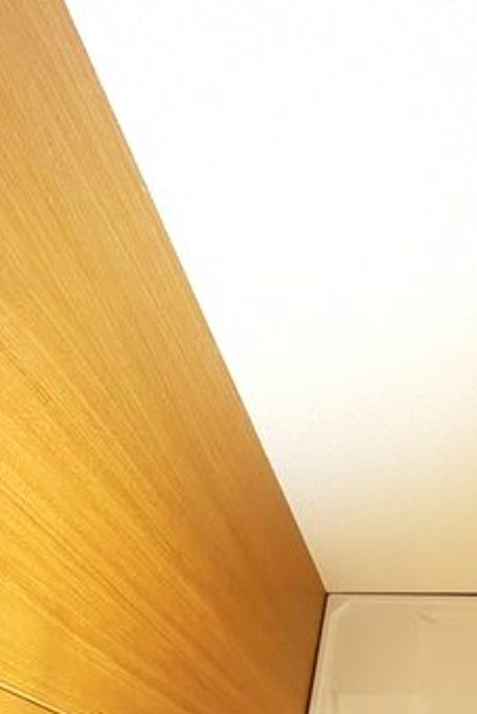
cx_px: 472
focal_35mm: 30
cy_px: 454
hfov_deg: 38.9
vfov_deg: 60.9
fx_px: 596
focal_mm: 2.22
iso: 250
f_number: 2.2
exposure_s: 1/50
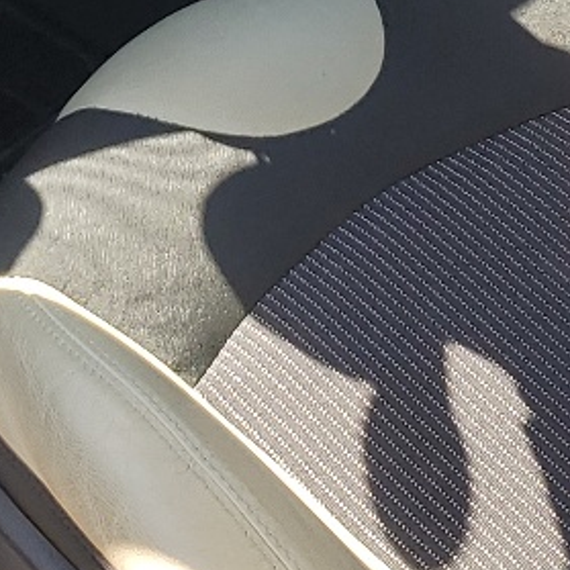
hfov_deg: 13.2
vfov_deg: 12.9
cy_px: -123
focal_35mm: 132
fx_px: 2459
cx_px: 145
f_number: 1.5
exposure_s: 1/417
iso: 50
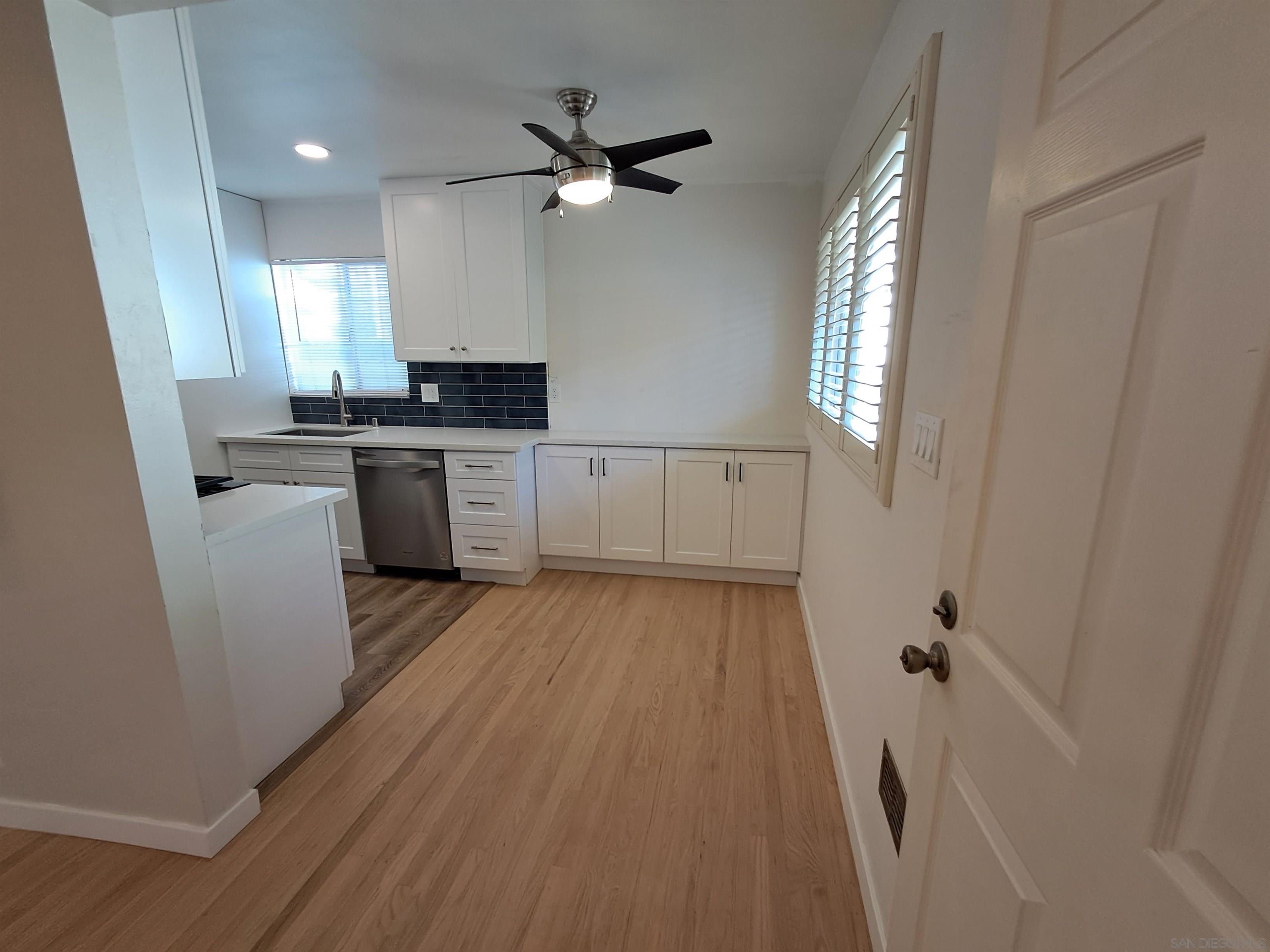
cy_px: 476
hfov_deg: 94.5
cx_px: 635
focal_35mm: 16
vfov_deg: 78.1
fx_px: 587
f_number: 2.2
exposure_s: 1/40
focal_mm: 1.64
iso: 64
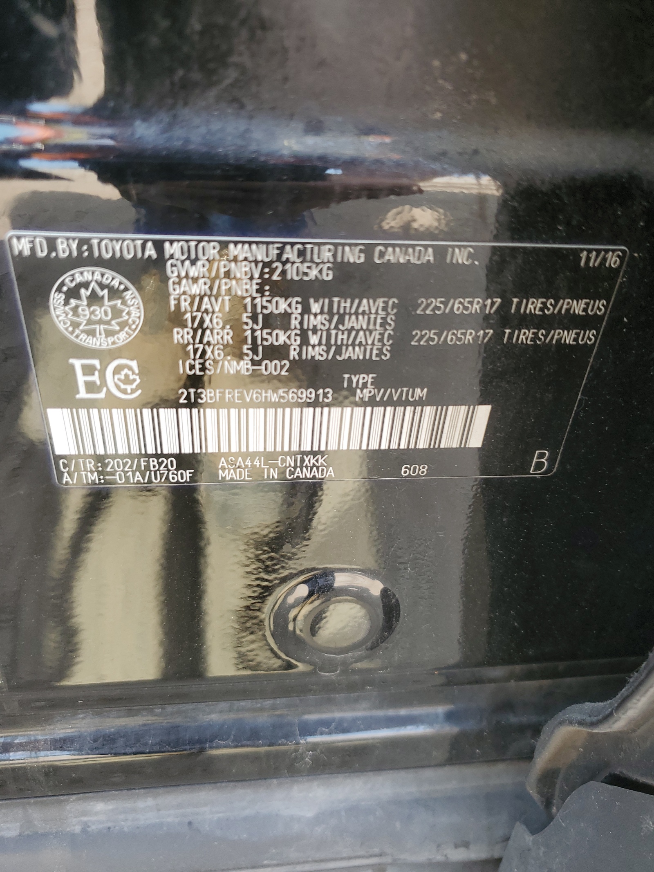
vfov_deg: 67.3
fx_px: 655
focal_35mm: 26
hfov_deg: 53.1
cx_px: 327
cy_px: 436
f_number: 1.5
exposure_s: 1/120
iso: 54
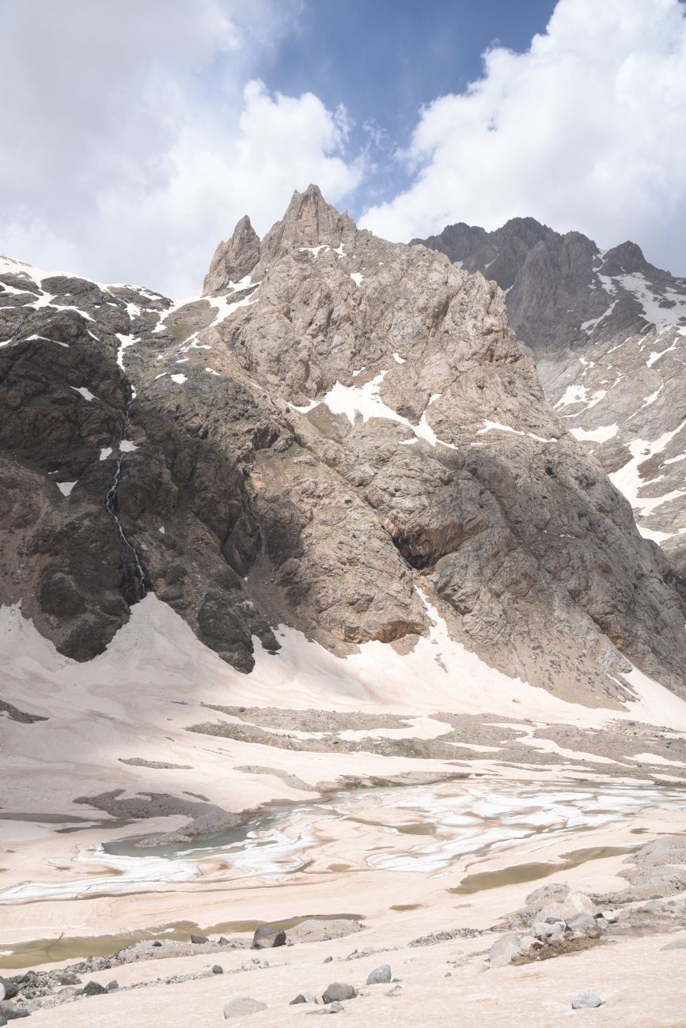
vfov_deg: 39.6
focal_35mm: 50
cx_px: 343
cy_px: 514
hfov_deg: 27.0
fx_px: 1429
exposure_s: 1/125
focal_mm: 50
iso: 160
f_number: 14
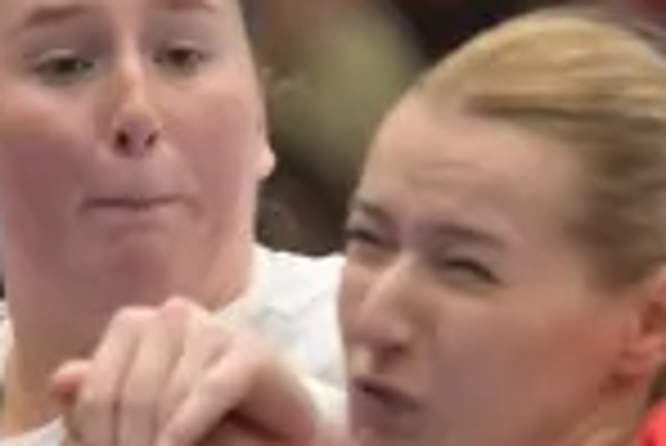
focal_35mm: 694
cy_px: 579
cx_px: 148
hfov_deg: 3.0
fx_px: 12851
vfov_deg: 2.0
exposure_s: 1/2500
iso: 3200
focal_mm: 135
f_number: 2
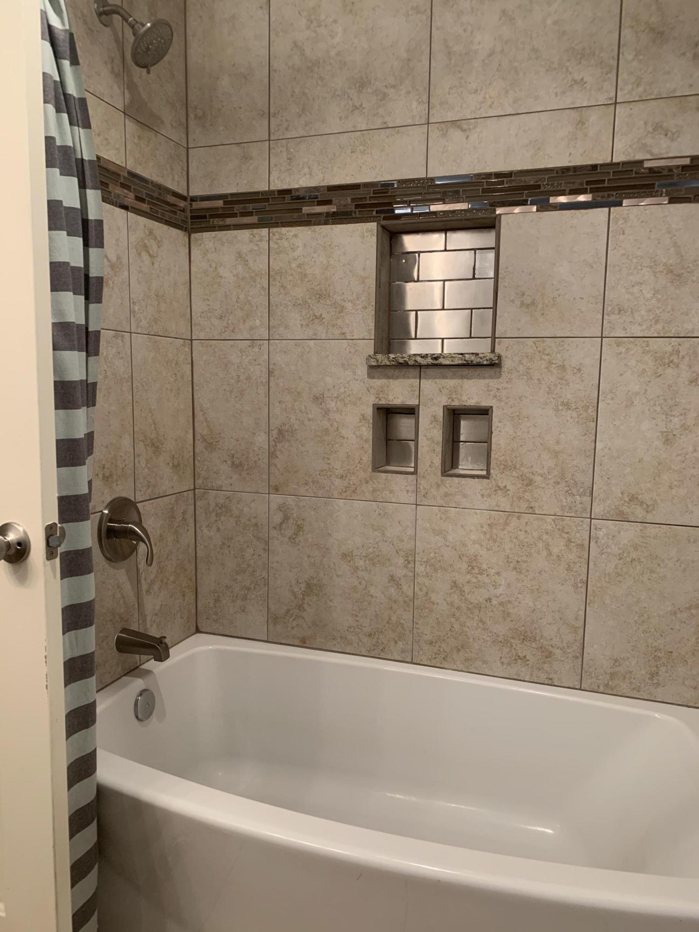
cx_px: 350
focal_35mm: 26
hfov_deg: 53.1
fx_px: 700
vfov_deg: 67.3
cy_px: 466
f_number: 1.8
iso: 250
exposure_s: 1/60
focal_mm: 4.25
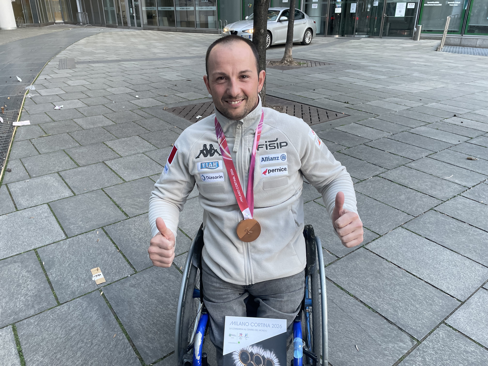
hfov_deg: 67.3
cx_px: 244
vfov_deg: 53.1
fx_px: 367
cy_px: 183
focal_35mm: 26
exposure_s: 1/121
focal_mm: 4.2
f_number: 1.6
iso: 125
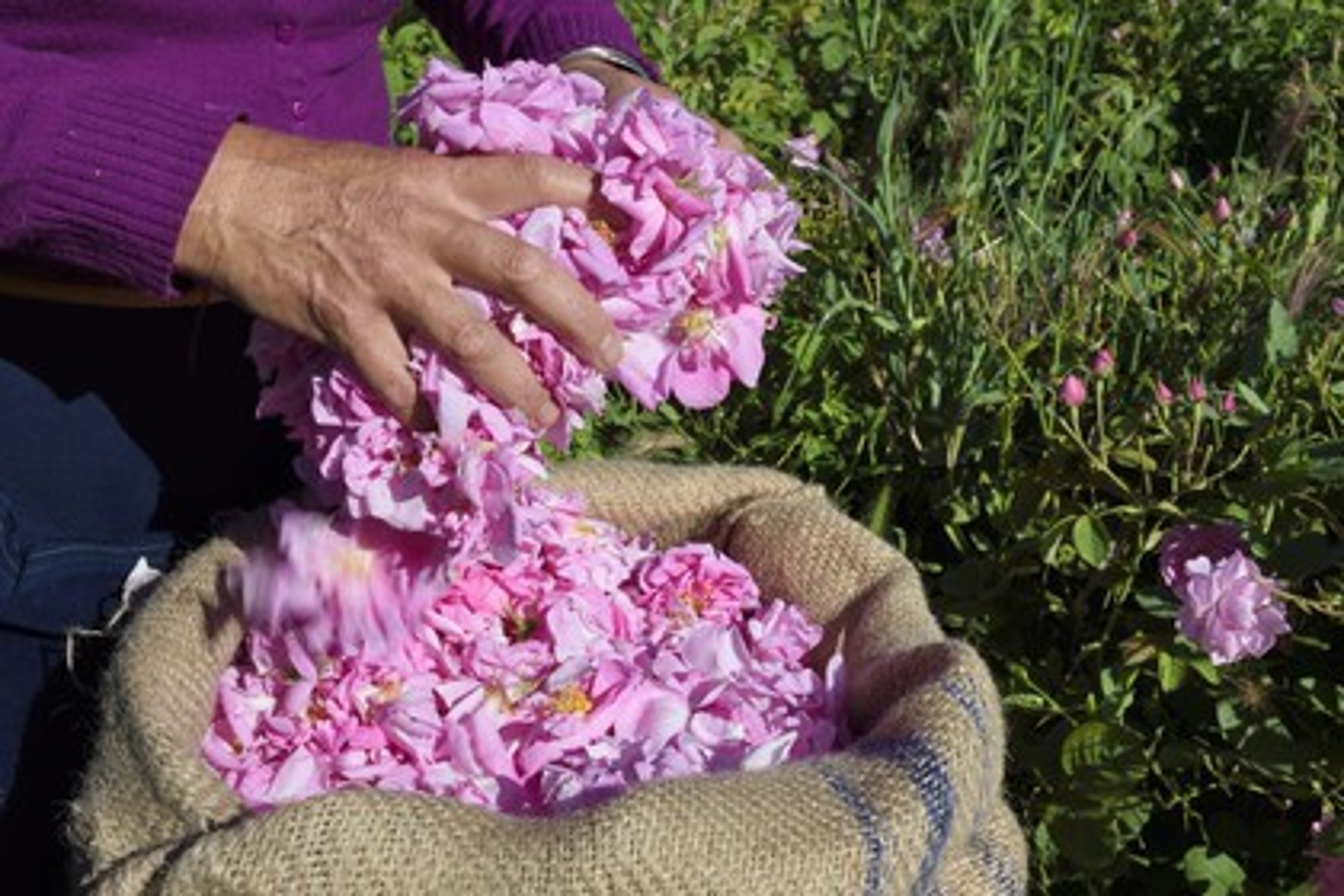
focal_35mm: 38
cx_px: 672
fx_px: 1419
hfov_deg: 50.7
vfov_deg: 35.1
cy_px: 448
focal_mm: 38
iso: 100
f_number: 20
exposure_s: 1/60
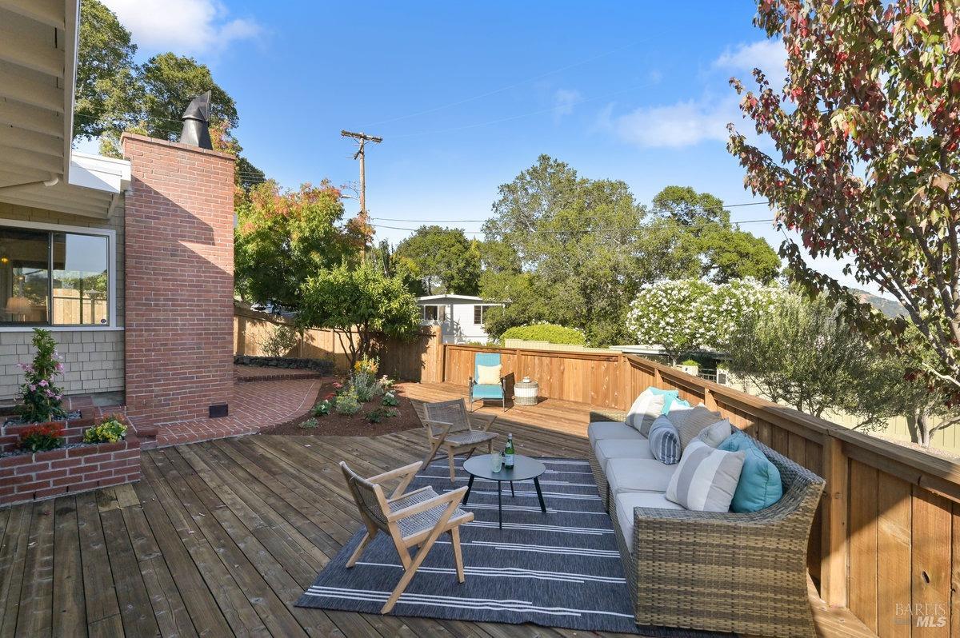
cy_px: 319
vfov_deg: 70.3
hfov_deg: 93.3
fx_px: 453
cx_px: 480
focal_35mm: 17
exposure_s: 1/640
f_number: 10
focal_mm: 17
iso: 400
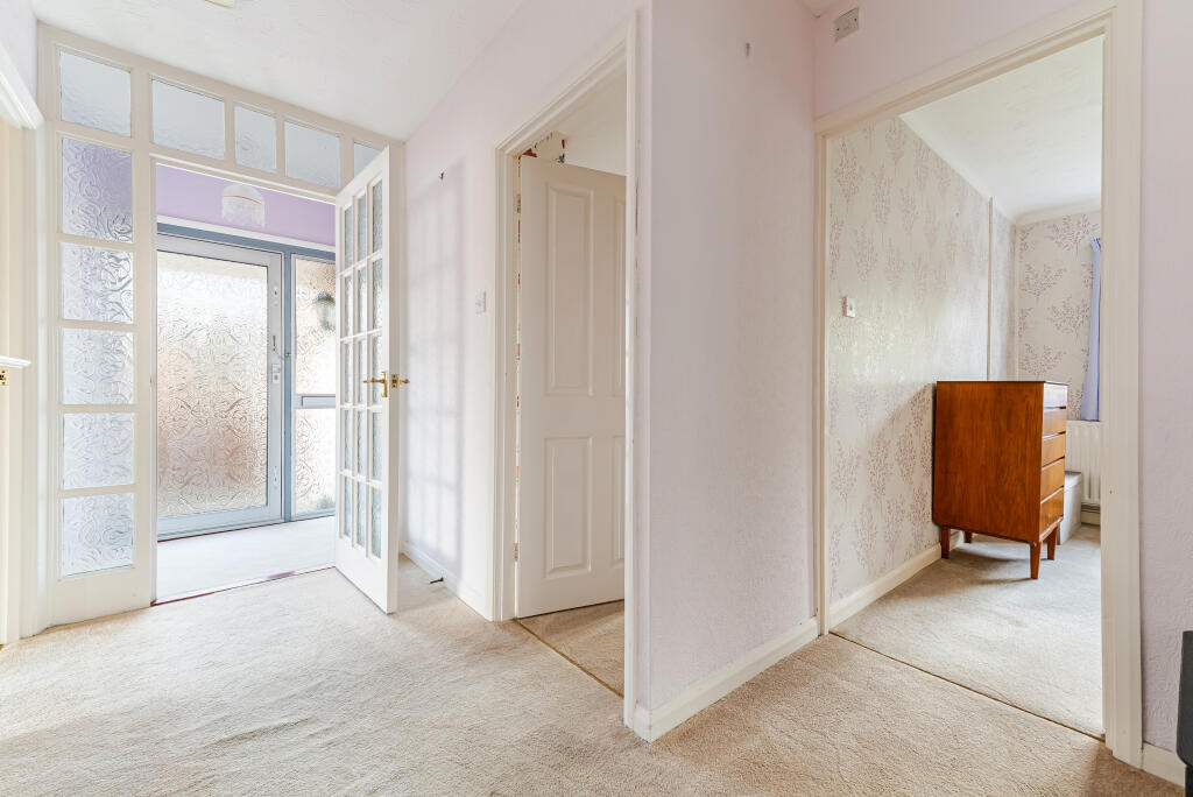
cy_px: 398
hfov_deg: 104.2
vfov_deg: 81.3
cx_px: 596
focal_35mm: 14
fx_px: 464
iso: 320
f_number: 8
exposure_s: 1/40
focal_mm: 14
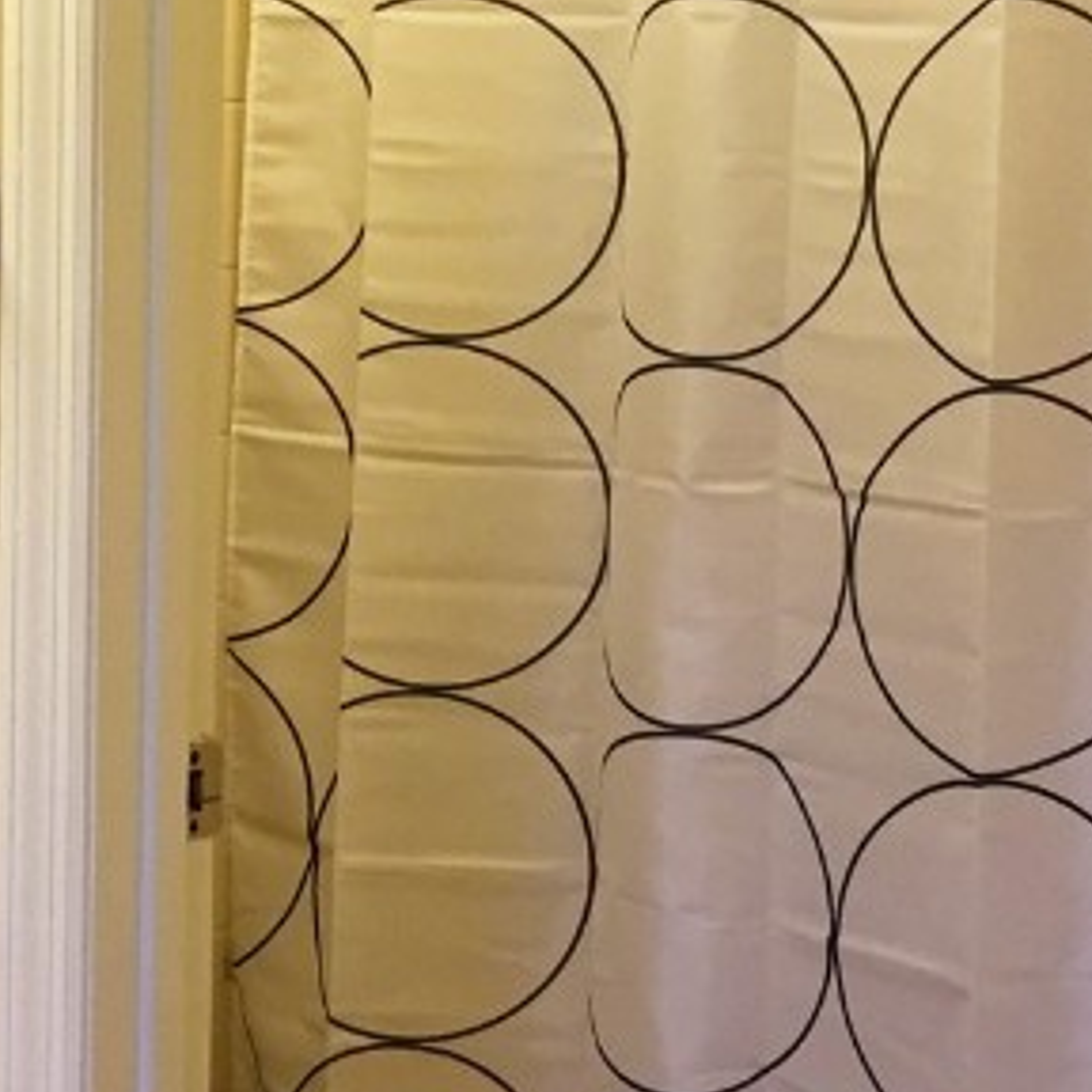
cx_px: 269
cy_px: 182
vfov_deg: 18.9
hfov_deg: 19.0
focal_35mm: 91
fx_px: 3248
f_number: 2.2
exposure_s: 1/30
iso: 80
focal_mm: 4.15
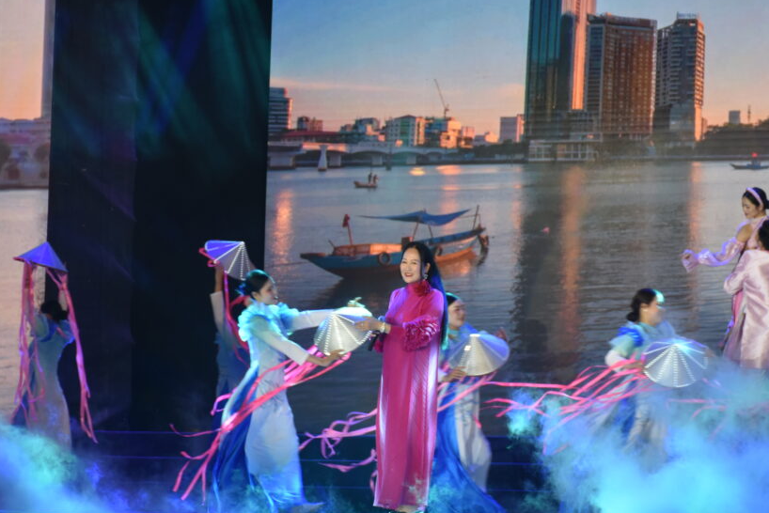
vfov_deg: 8.6
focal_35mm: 160
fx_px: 3411
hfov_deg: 12.9
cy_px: 219
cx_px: 431
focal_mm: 85
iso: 640
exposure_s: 1/125
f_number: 5.3
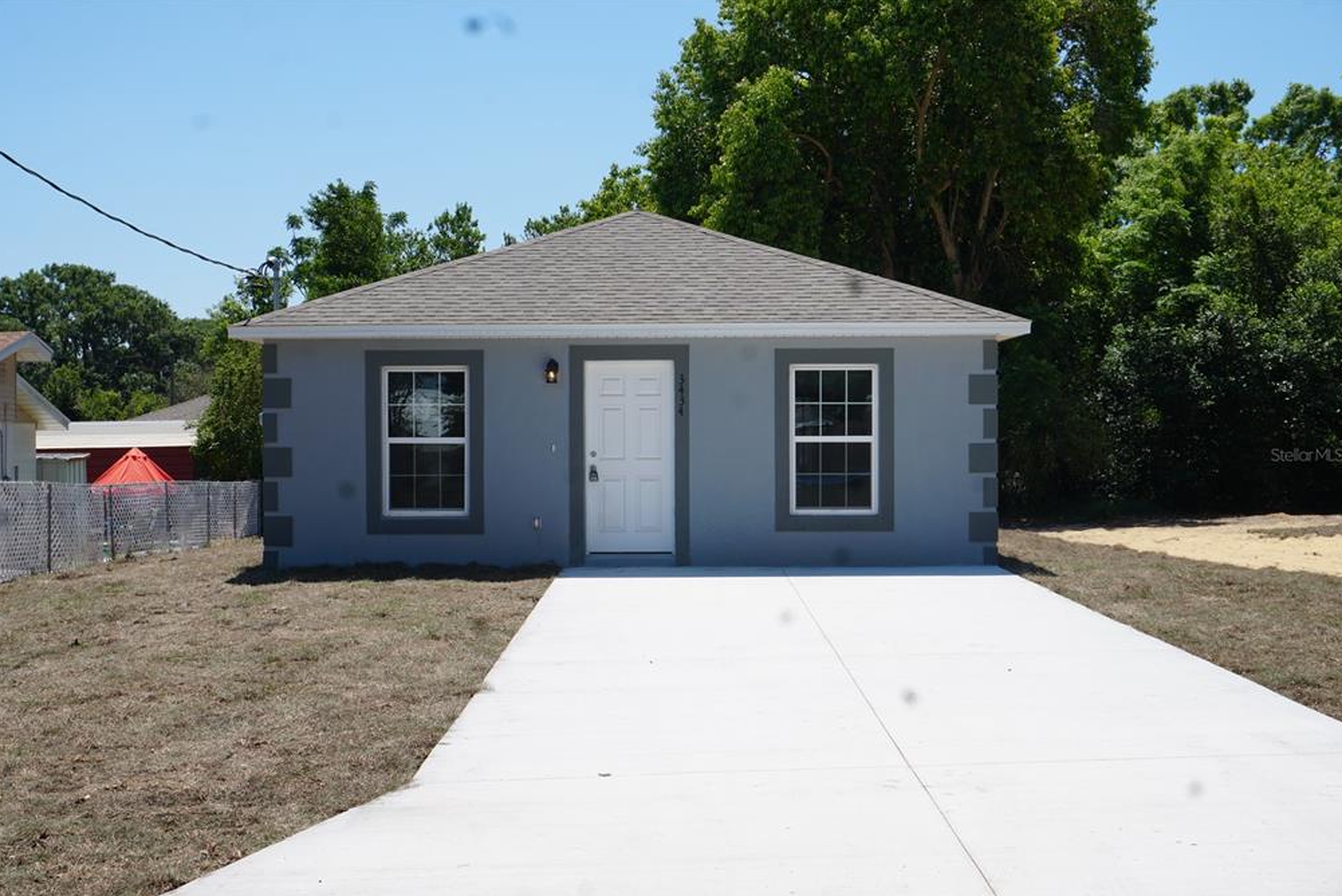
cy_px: 455
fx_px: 1715
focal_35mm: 46
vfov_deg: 29.3
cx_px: 661
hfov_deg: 42.7
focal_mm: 30
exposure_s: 1/125
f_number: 11
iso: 100
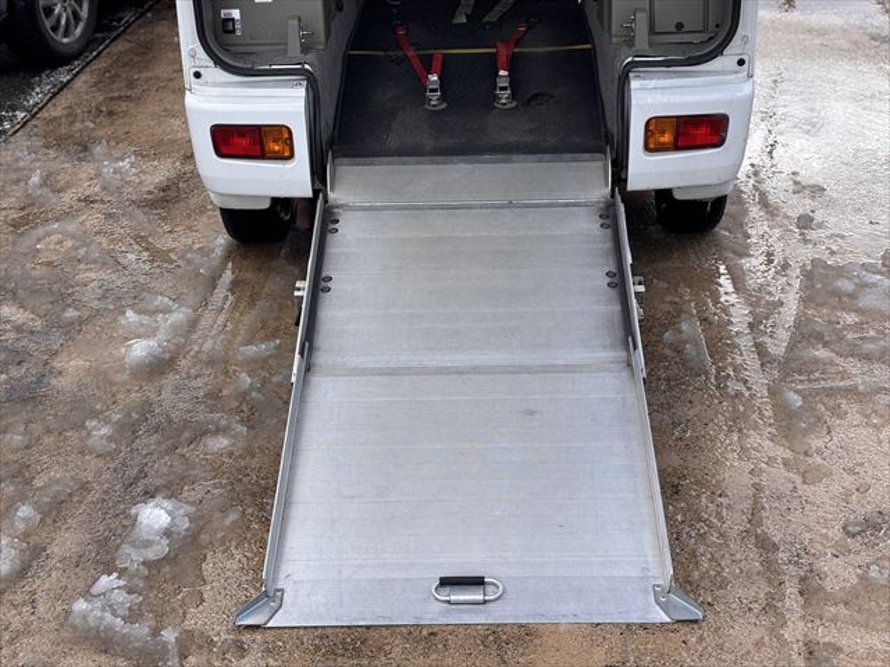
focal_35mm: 52
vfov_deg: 28.0
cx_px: 445
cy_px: 334
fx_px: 1337
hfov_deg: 36.8
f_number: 1.6
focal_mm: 5.96
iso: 32
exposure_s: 1/1248
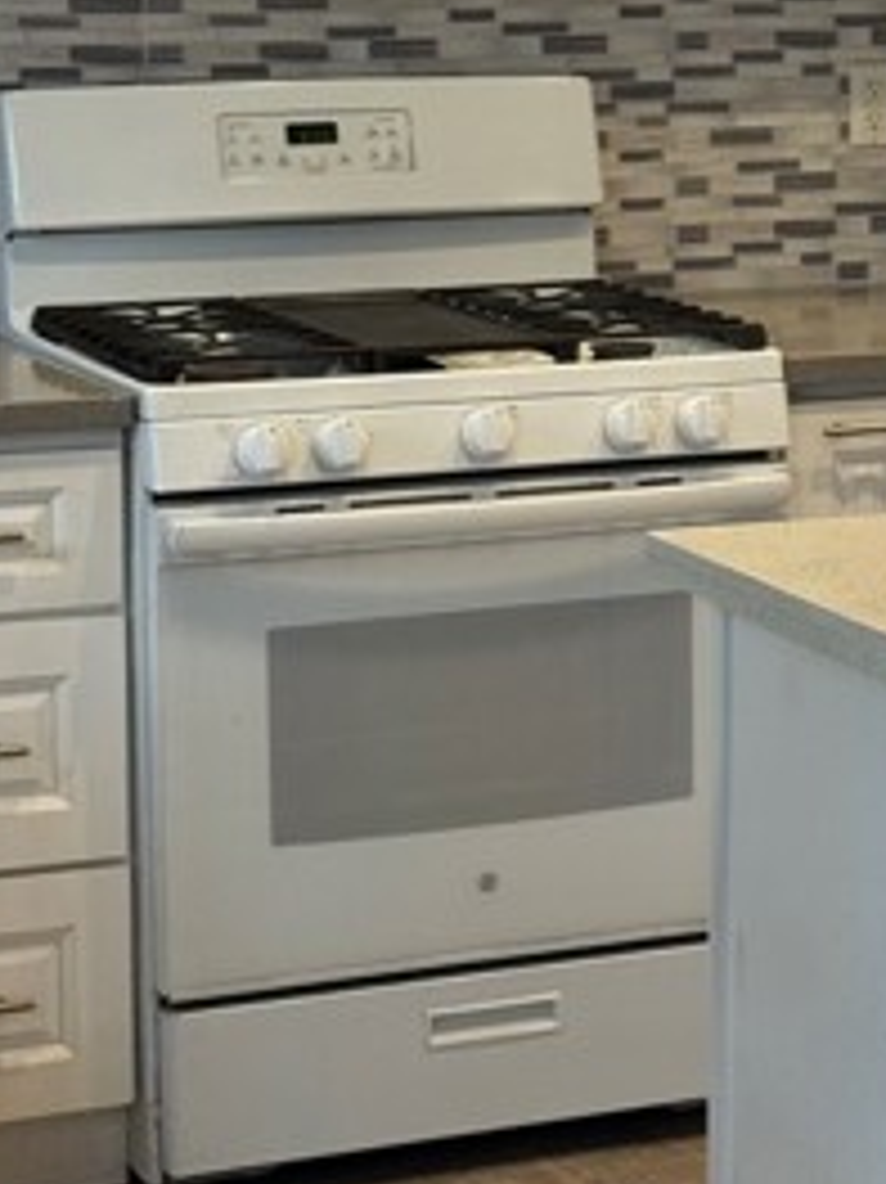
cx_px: 877
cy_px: 414
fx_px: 3996
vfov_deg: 16.8
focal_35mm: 117
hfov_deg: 12.5
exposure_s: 1/120
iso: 125
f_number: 1.78
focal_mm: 6.76
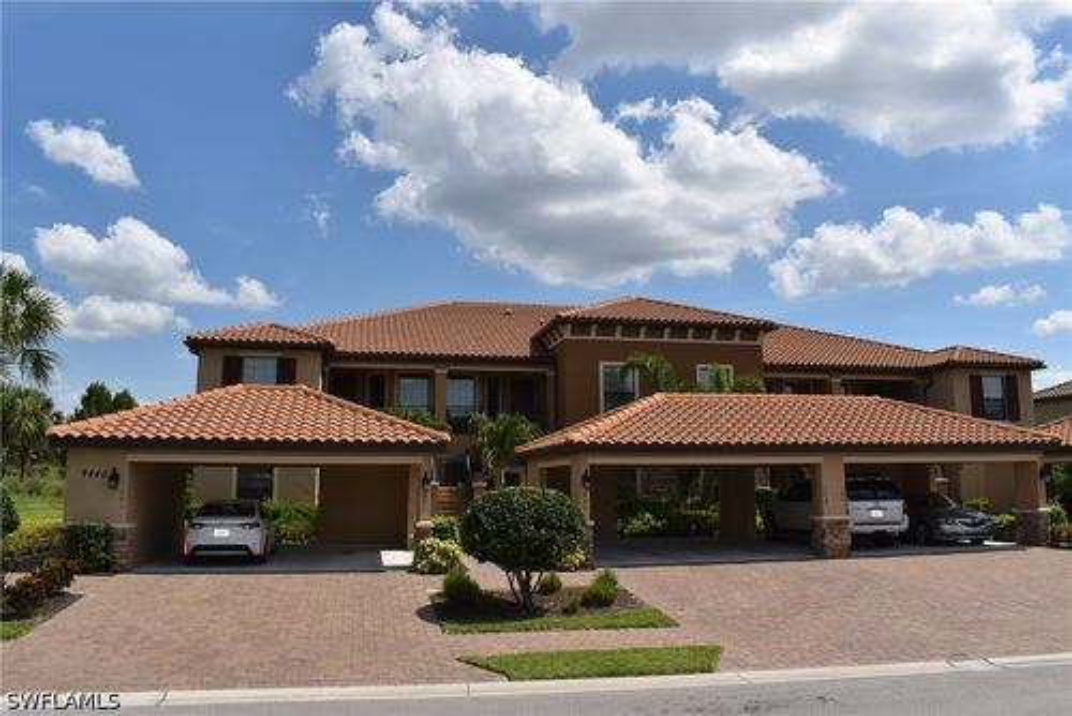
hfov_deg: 67.4
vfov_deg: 48.0
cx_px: 536
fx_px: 804
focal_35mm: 27
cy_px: 358
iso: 100
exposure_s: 1/200
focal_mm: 18
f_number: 13
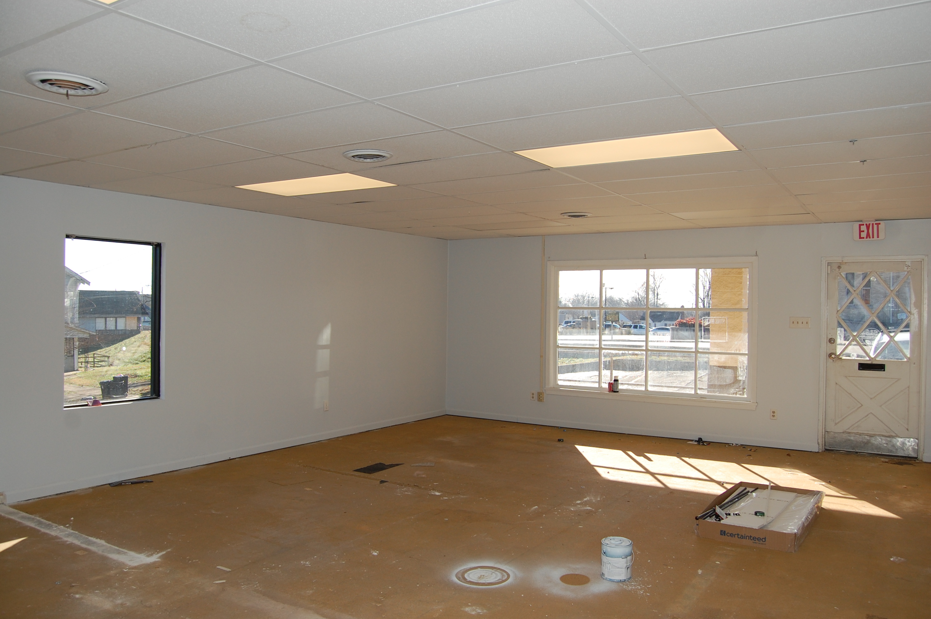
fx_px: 698
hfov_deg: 67.4
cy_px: 310
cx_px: 466
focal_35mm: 27
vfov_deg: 47.8
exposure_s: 1/500
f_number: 5.6
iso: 280
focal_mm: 18
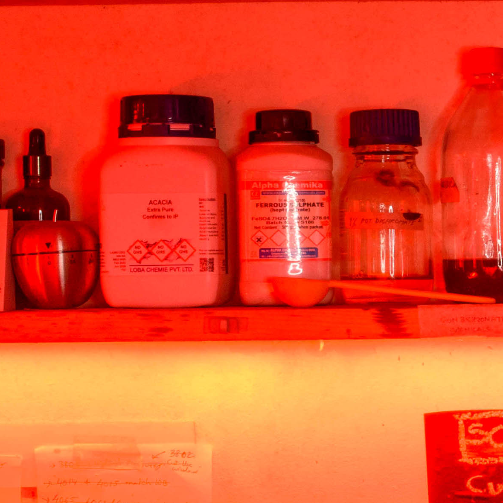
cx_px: 654
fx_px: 2170
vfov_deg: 13.2
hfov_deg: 12.8
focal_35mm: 132
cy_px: 328
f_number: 14
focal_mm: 31
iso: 400
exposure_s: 10
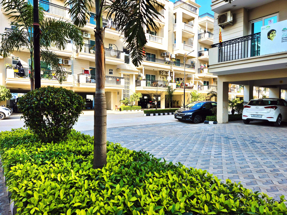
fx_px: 191
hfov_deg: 73.9
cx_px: 144
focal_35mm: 23
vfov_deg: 58.9
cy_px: 108
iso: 25
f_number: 1.8
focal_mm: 5.4
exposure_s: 1/834
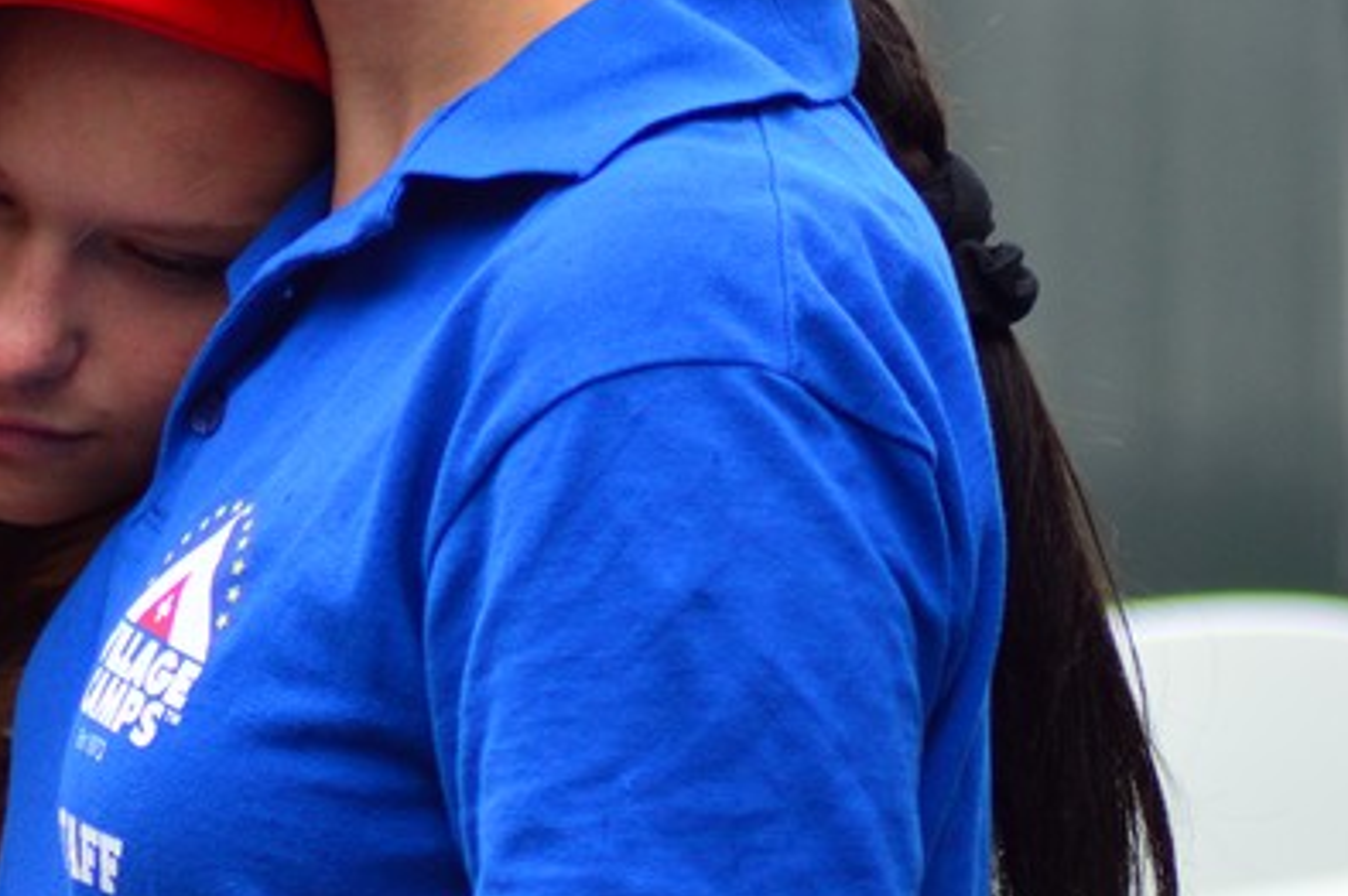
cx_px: 51
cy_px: 221
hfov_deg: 7.5
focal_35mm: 273
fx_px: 10214
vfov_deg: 5.0
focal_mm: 70
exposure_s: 1/400
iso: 400
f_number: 4
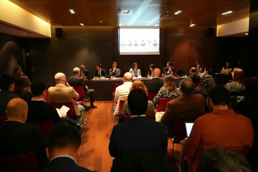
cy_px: 86
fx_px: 193
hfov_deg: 67.4
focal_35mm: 27
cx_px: 129
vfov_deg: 47.9
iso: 5000
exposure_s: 1/160
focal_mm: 18
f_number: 4
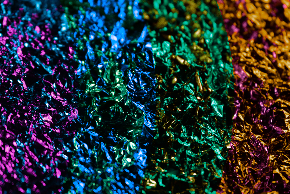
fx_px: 661
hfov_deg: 24.8
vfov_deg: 16.7
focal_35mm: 82
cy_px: 97
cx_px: 145
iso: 500
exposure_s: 1/125
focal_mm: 55
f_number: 5.6
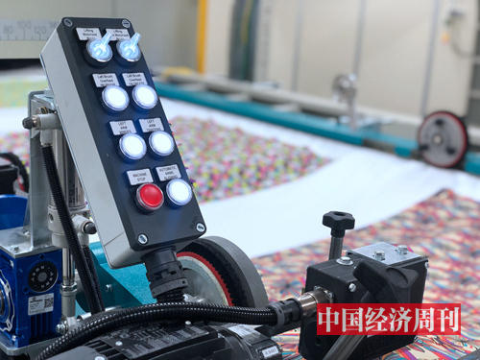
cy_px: 180
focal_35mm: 52
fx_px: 721
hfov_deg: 36.8
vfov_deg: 28.0
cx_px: 240
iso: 64
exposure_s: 1/60
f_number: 2.4
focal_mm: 6
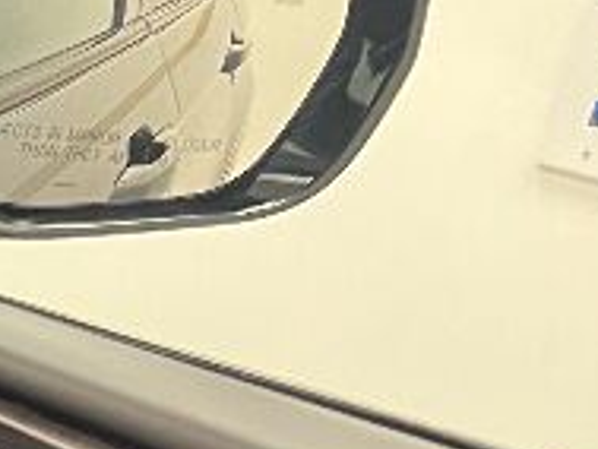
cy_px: 1050
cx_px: -975
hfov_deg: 11.0
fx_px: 2437
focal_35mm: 141
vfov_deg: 9.5
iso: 640
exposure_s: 1/40
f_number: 1.5
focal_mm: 5.7
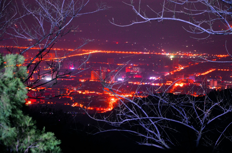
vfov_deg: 13.0
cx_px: 116
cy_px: 76
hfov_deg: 19.5
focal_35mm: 105
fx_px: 675
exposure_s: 2.5
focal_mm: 70
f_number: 5.3
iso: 1600
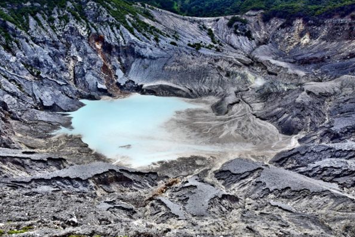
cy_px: 124
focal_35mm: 29
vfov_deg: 45.0
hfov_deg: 63.6
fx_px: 286
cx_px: 167
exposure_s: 1/500
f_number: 11
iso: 400
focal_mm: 18
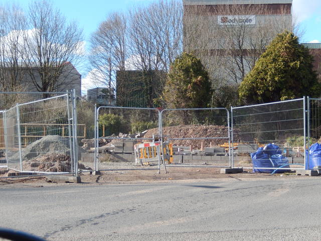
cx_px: 160
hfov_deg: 29.0
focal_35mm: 67
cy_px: 120
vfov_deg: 21.9
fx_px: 621
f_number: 4.8
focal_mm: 12
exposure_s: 1/320
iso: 125
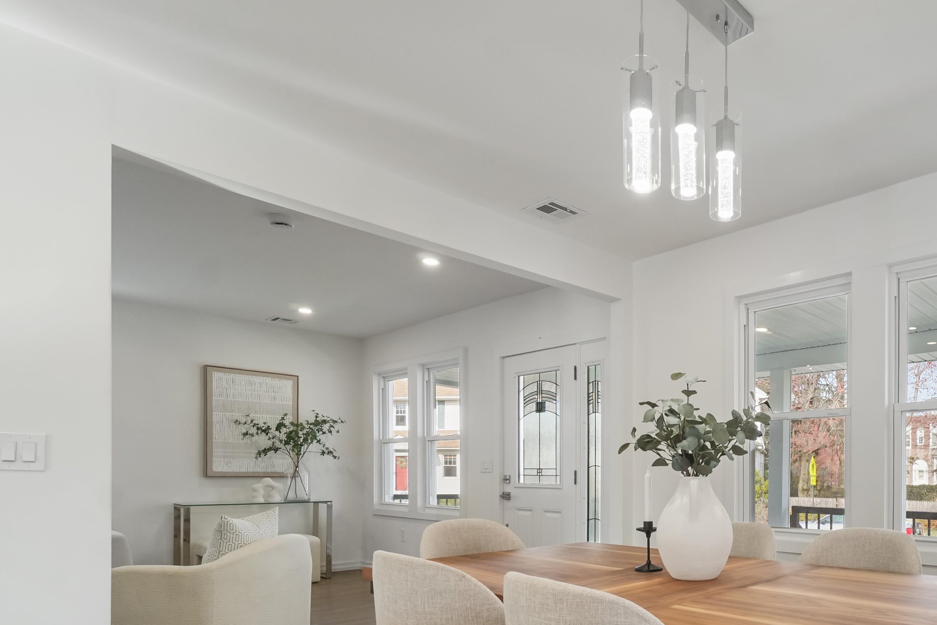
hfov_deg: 71.7
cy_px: 464
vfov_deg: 52.8
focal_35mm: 23
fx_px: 599
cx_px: 684
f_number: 8
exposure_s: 1/60
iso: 125
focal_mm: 10
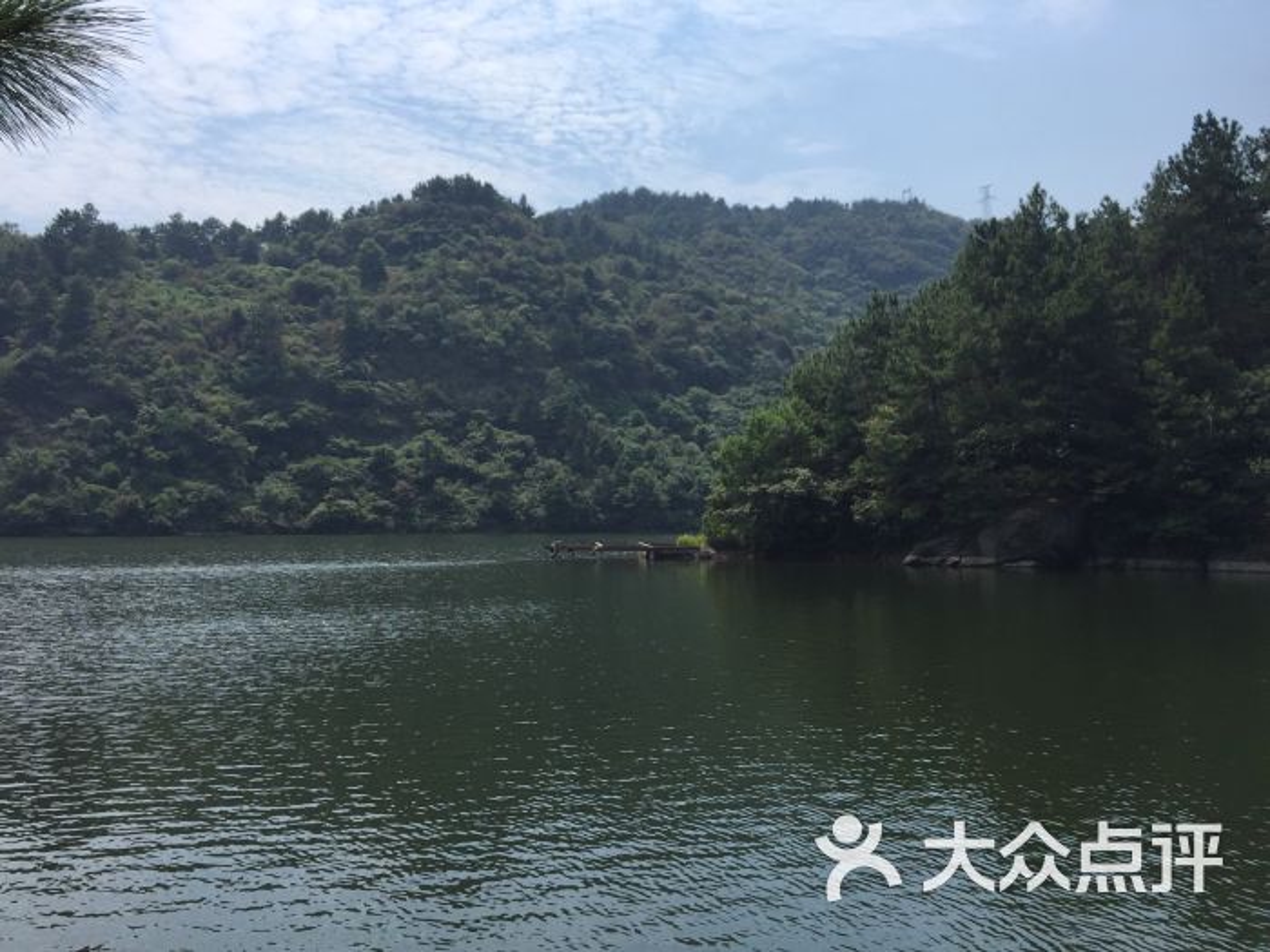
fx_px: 1064
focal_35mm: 29
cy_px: 476
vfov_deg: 48.2
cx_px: 635
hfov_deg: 61.7
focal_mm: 4.15
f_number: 2.2
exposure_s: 1/2825
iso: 32
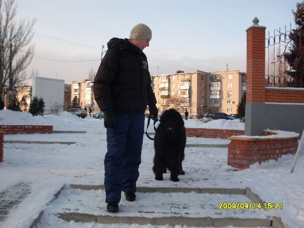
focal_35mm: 38
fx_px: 334
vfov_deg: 37.7
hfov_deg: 49.0
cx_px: 152
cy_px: 114
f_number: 8.4
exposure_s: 1/60
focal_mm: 6.3
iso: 80
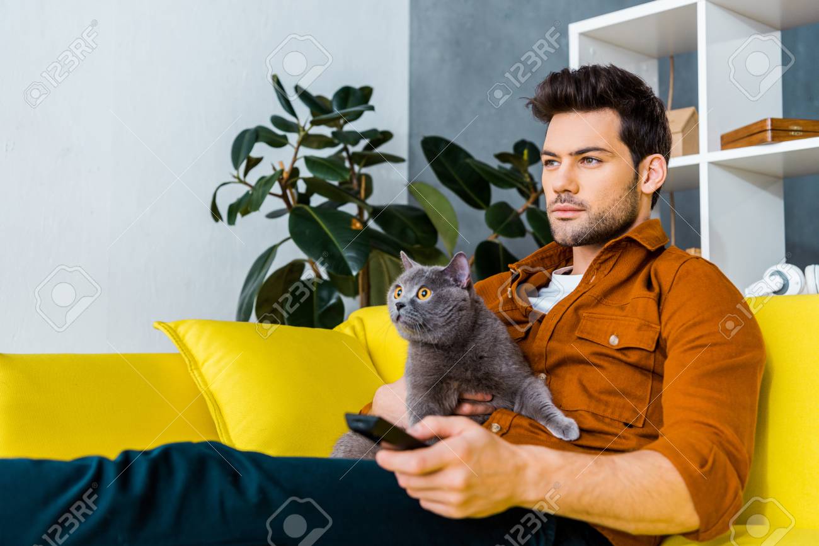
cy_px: 273
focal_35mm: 48
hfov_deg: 41.1
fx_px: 1092
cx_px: 410
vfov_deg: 28.1
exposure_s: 1/200
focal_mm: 48
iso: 200
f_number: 3.5
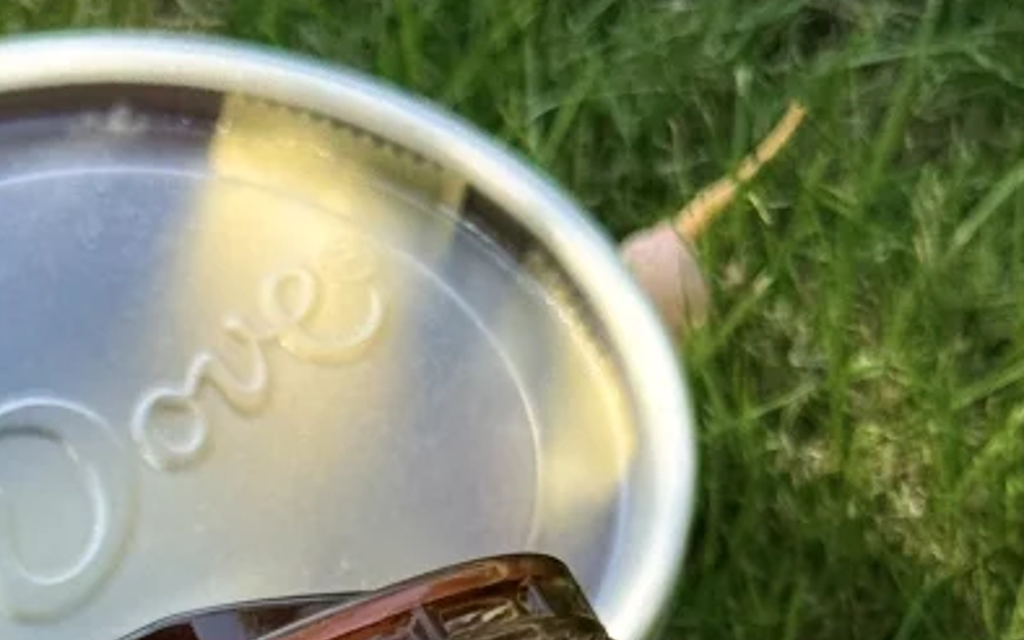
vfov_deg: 6.8
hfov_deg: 11.1
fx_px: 5189
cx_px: -117
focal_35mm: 186
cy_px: 1407
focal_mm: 6.76
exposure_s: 1/1133
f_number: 1.78
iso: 80
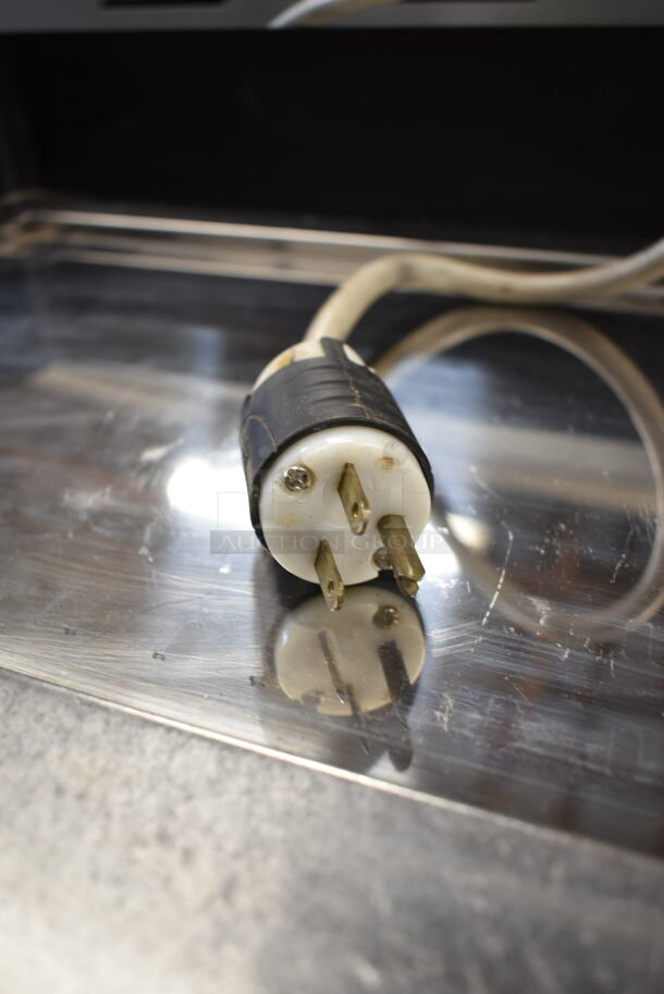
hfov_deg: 43.7
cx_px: 332
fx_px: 829
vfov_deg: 61.9
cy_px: 497
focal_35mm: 30
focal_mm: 20
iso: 450
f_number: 3.8
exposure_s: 1/30
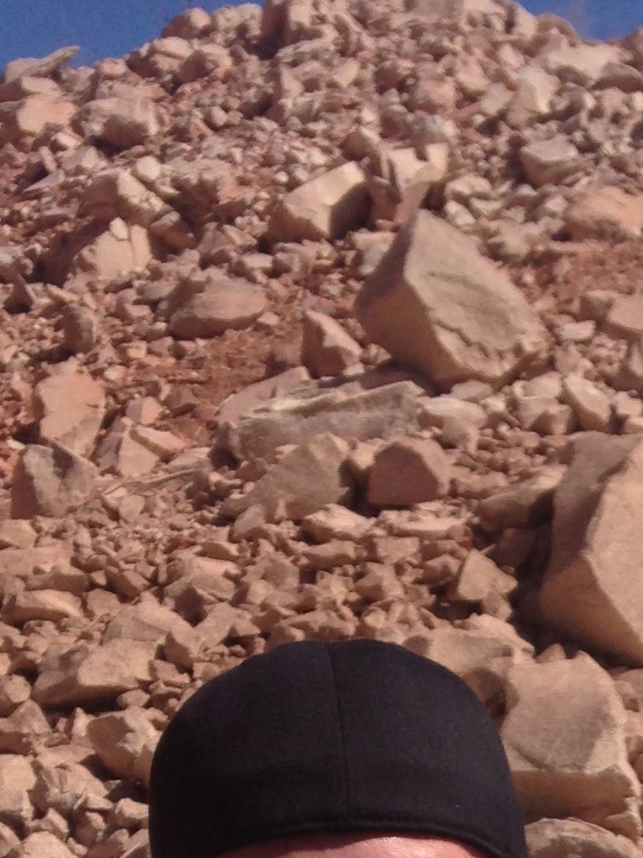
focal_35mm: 106
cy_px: 1231
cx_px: 764
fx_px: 2625
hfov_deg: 13.6
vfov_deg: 17.0
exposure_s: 1/2710
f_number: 2.4
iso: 50
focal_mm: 4.12
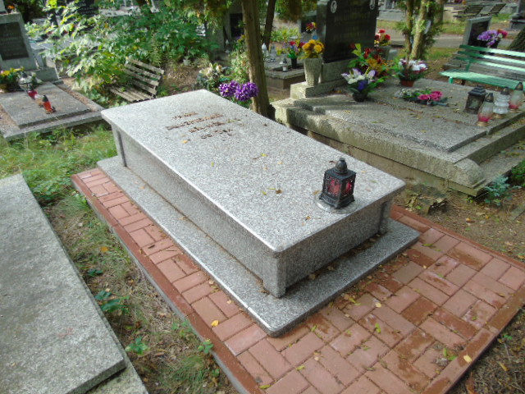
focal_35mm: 25
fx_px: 379
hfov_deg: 69.4
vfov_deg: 54.9
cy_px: 197
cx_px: 262
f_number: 3.4
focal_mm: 4.4
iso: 80
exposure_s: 1/80
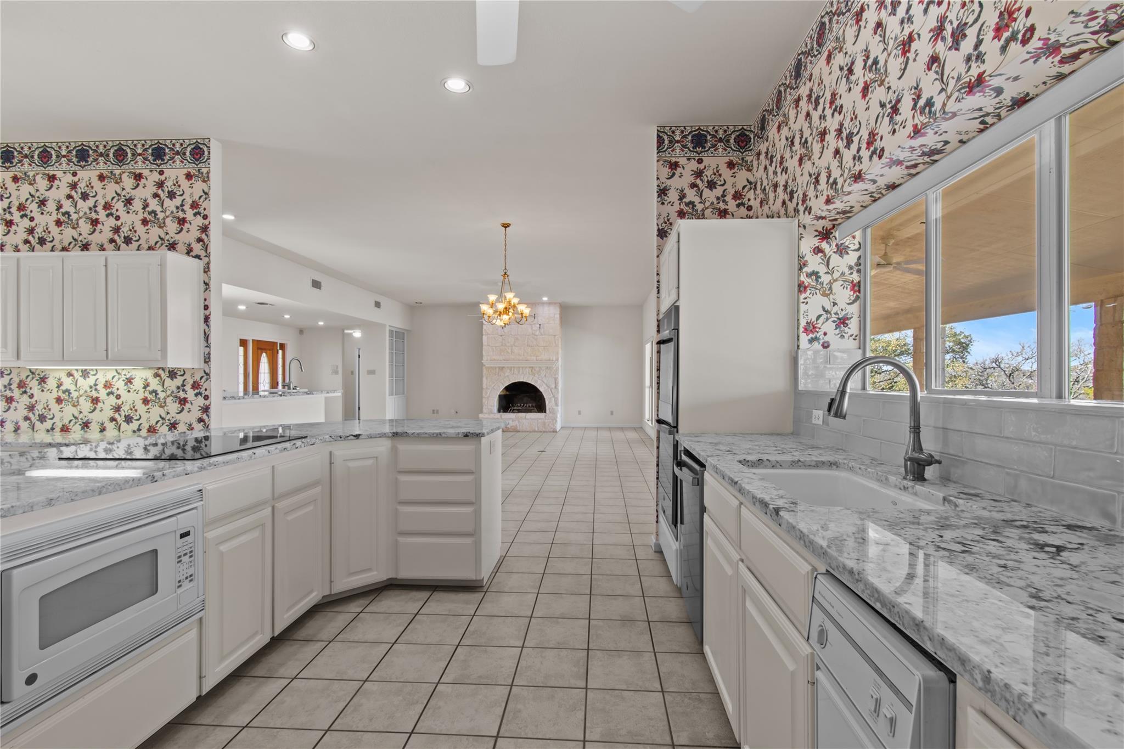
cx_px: 562
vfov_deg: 77.3
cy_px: 374
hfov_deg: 100.4
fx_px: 468
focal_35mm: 15
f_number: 9
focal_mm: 10
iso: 100
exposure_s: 1/1.25
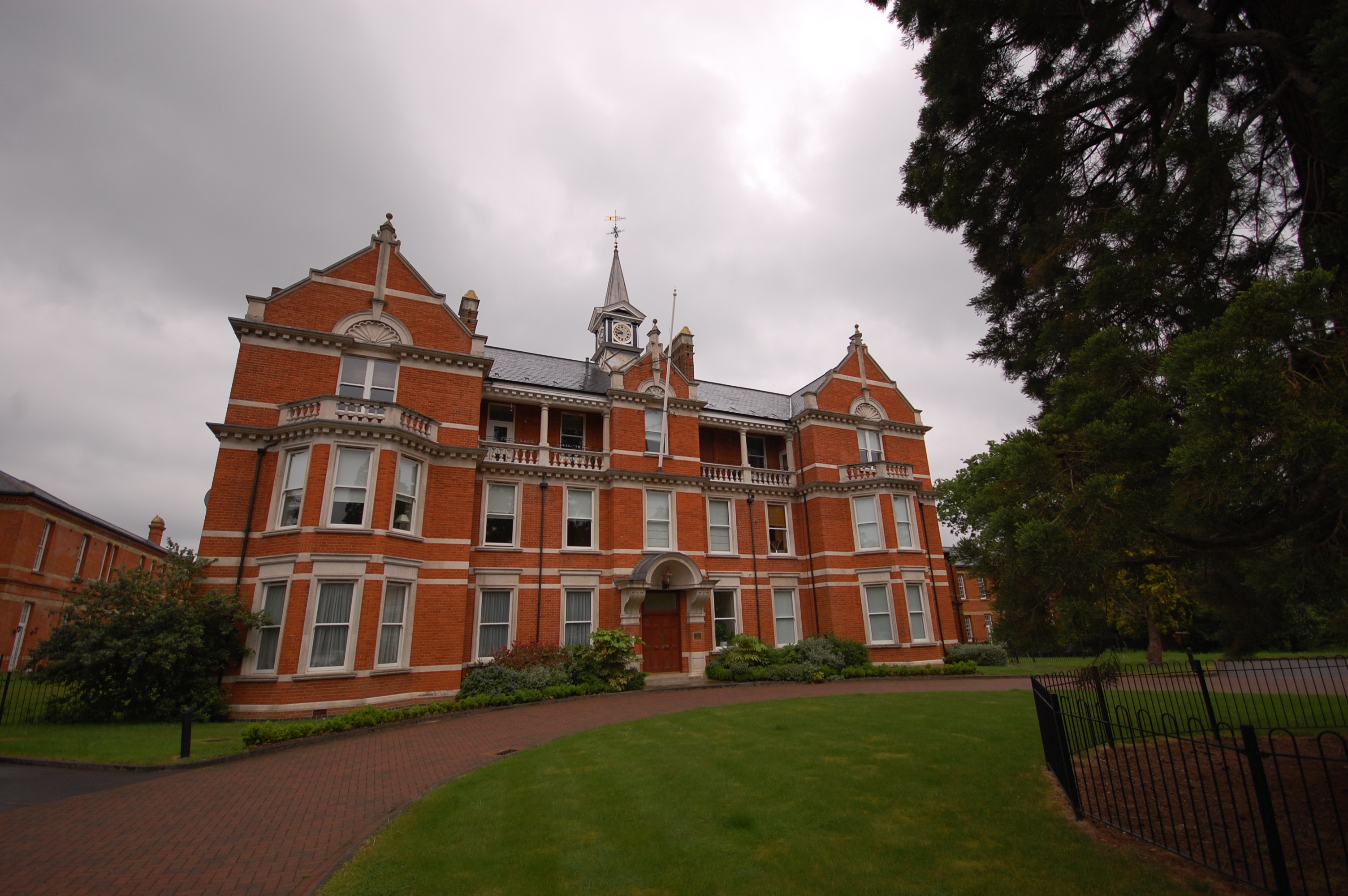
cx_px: 674
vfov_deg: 77.2
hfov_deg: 100.4
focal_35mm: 15
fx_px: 561
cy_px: 448
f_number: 4
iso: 200
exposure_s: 1/1000
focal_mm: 10
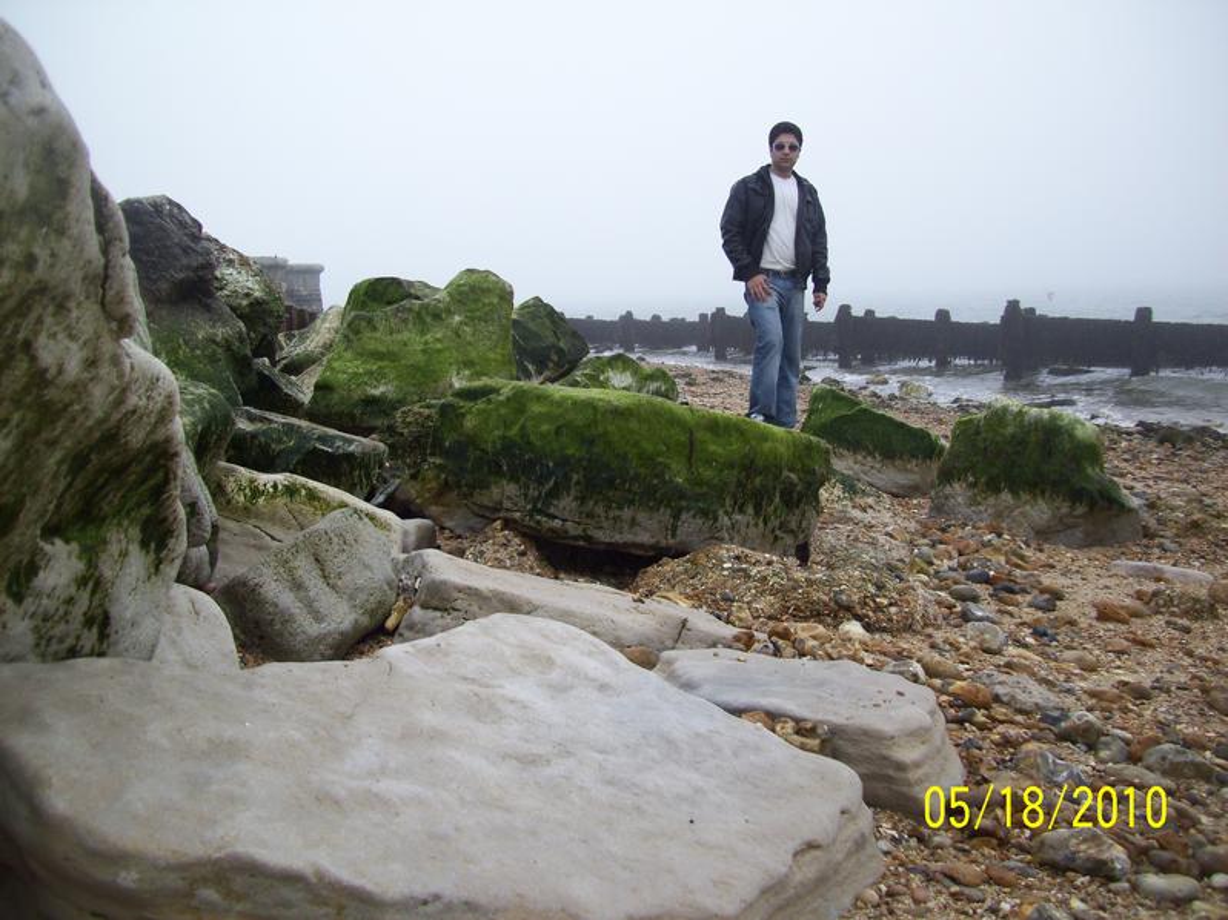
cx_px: 614
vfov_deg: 41.8
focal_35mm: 34
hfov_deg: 54.0
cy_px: 460
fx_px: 1206
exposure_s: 1/160
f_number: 2.9
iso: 80
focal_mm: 5.7
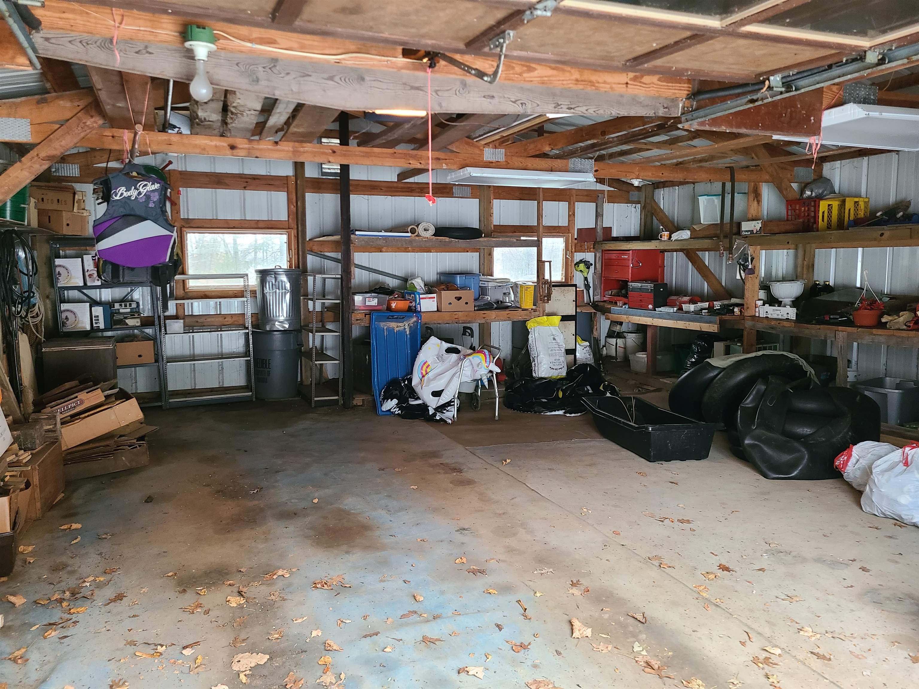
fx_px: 690
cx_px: 460
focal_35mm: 26
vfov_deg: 53.1
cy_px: 344
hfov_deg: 67.3
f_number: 1.8
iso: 500
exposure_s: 1/40
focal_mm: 5.4
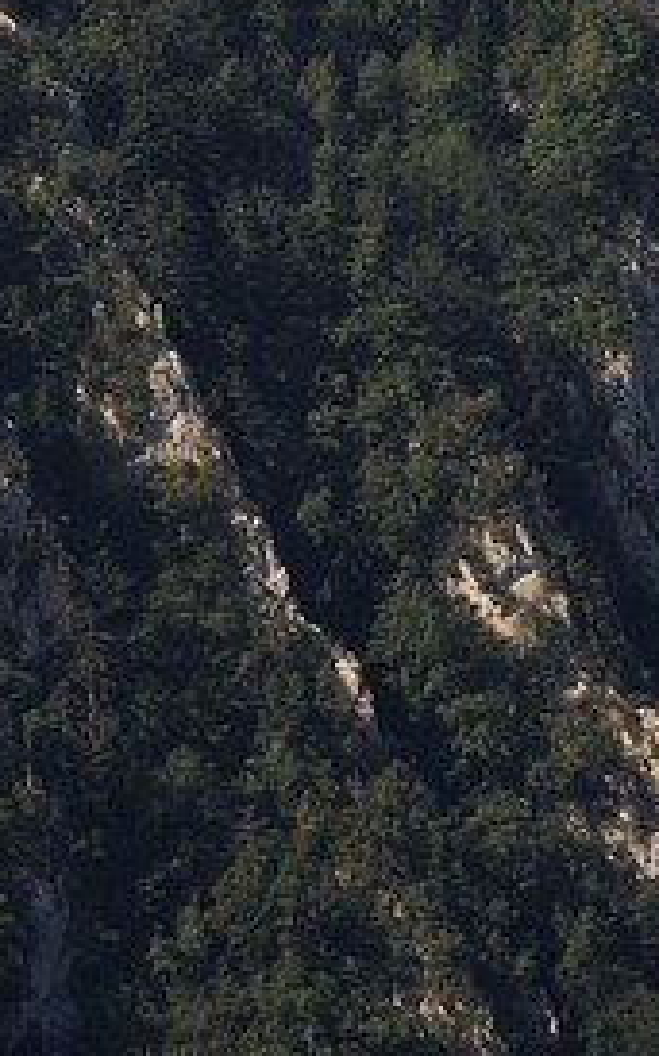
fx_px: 34260
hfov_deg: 1.1
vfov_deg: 1.8
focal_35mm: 1191
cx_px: 667
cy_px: -1904
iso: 400
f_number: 8
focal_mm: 200
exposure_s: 1/1000
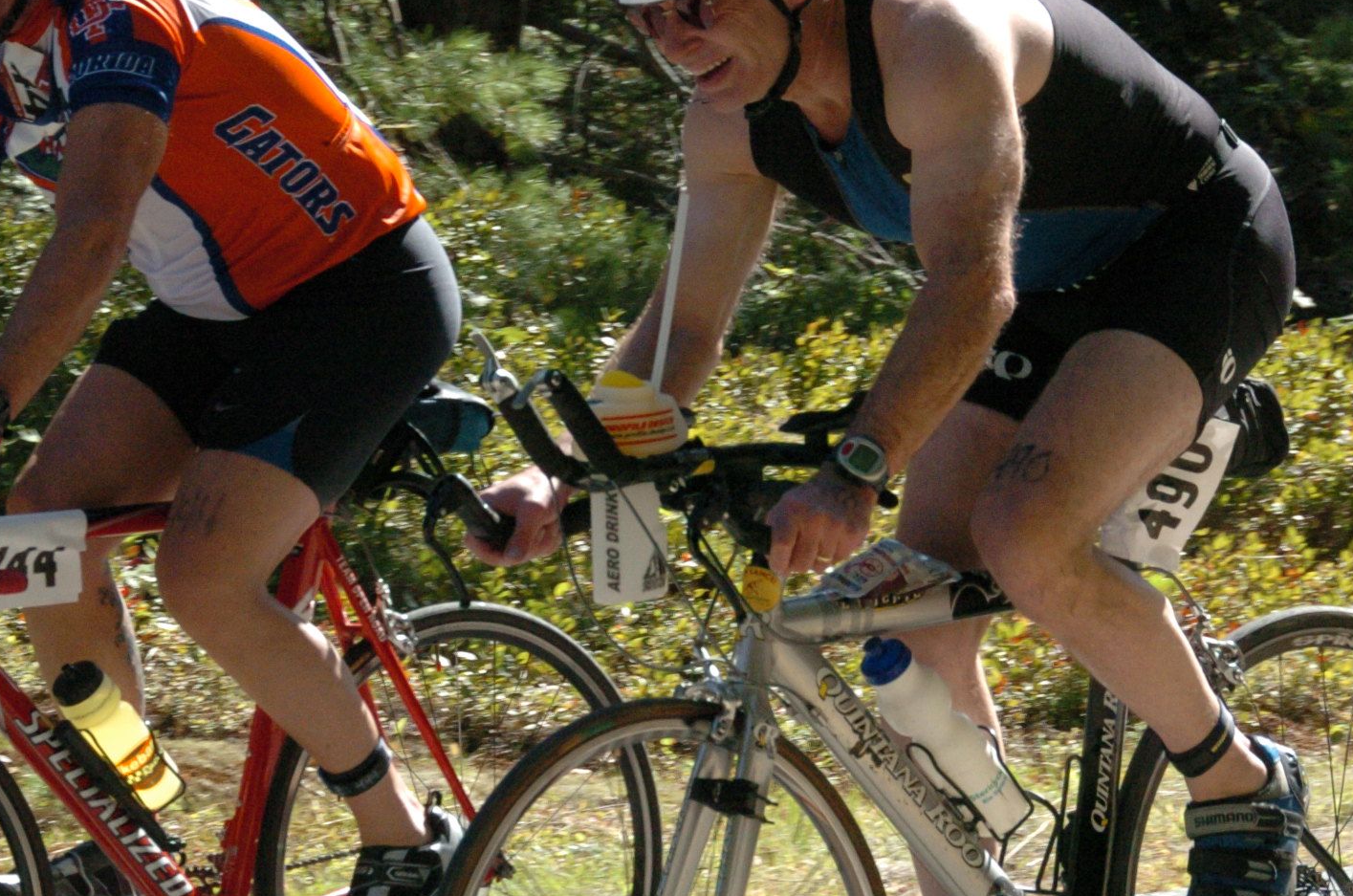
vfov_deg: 6.5
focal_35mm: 209
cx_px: 376
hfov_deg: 9.9
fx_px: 7838
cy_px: 515
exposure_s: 1/400
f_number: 10
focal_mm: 80
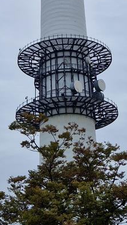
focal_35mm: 76
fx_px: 455
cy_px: 15
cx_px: 70
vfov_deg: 26.7
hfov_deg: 15.9
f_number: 1.8
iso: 50
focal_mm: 5.4
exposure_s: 1/3624
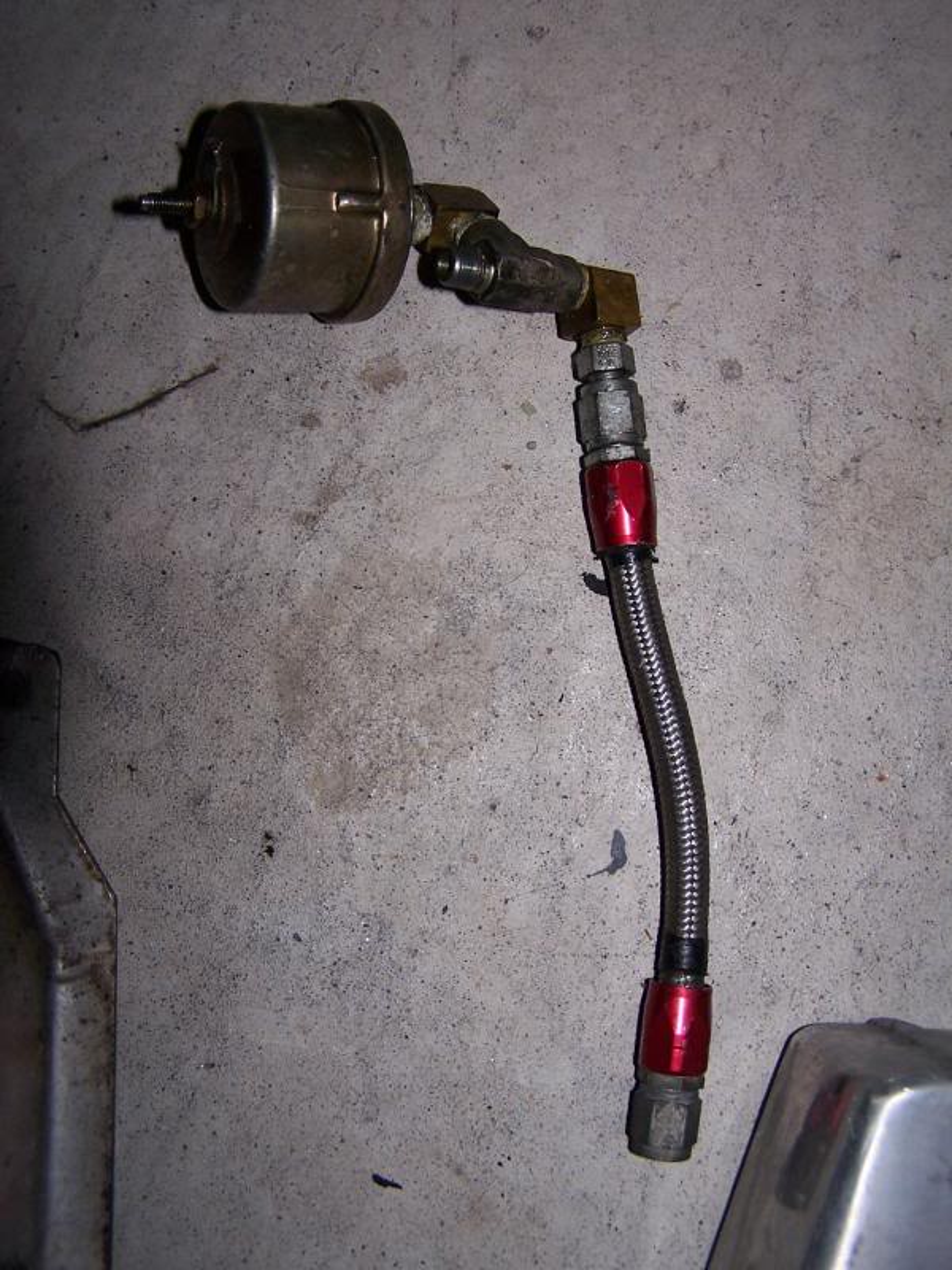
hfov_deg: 37.7
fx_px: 1393
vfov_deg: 49.0
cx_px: 476
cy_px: 635
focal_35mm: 38
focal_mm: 6.3
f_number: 2.8
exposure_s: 1/60
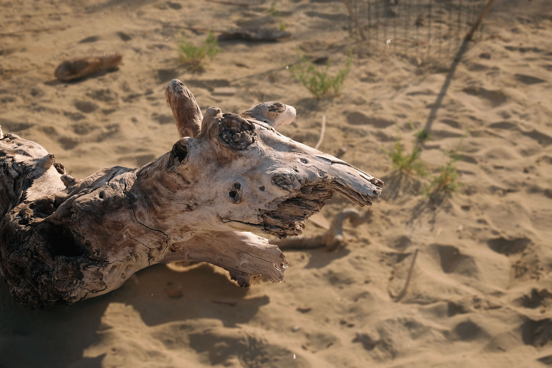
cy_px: 184
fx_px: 1150
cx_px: 276
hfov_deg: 27.0
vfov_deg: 18.2
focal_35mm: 75
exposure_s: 1/500
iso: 200
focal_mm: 50
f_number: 8
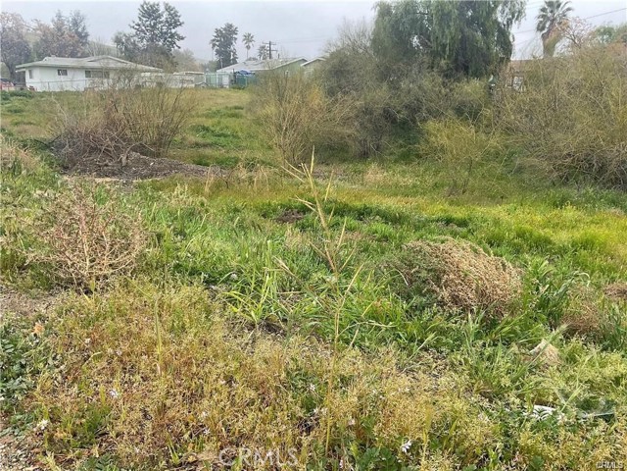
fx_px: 525
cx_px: 314
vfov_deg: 48.2
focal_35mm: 29
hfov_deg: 61.7
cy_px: 236
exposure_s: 1/469
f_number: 1.8
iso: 16
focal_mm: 3
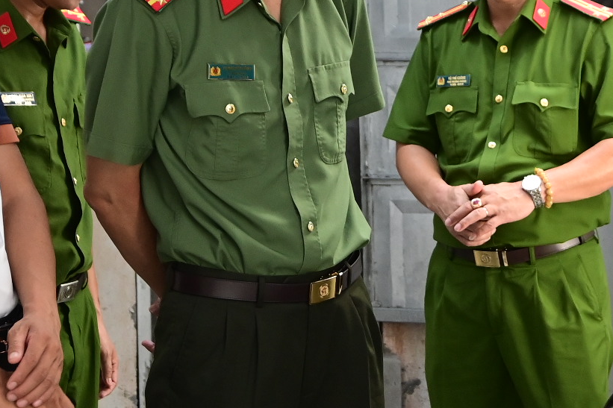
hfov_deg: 13.5
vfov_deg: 9.0
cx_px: 515
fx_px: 2571
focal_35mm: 151
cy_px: 26
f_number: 5.6
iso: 1250
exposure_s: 1/200
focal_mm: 42
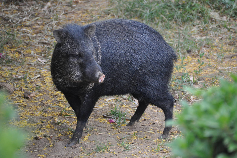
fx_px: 2959
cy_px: 79
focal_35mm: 450
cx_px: 118
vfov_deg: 3.0
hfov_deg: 4.6
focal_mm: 300
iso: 1000
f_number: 5.6
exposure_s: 1/400
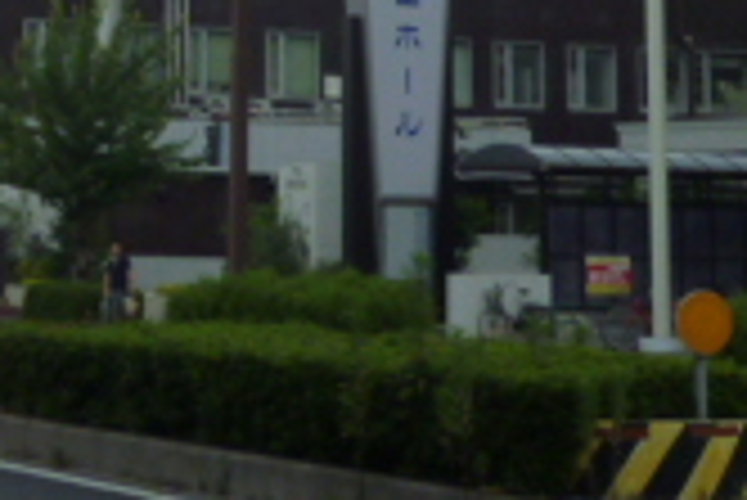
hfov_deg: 14.0
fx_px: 2991
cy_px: -554
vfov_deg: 8.9
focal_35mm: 144
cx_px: -14
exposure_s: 1/400
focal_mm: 6.3
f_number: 5.6
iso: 125
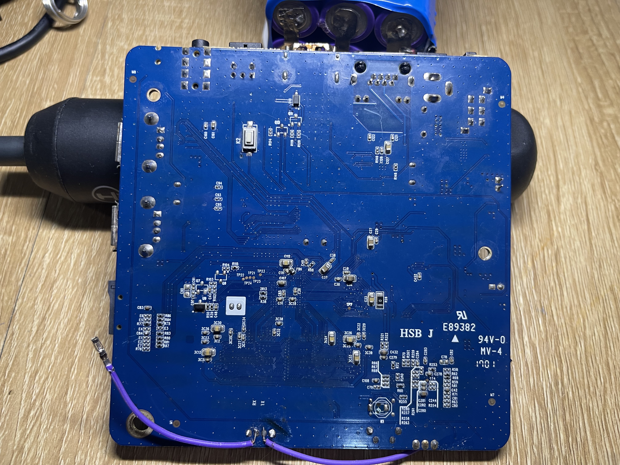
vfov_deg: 53.1
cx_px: 310
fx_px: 466
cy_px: 232
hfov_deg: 67.3
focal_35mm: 26
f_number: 1.6
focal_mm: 5.1
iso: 125
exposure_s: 1/72
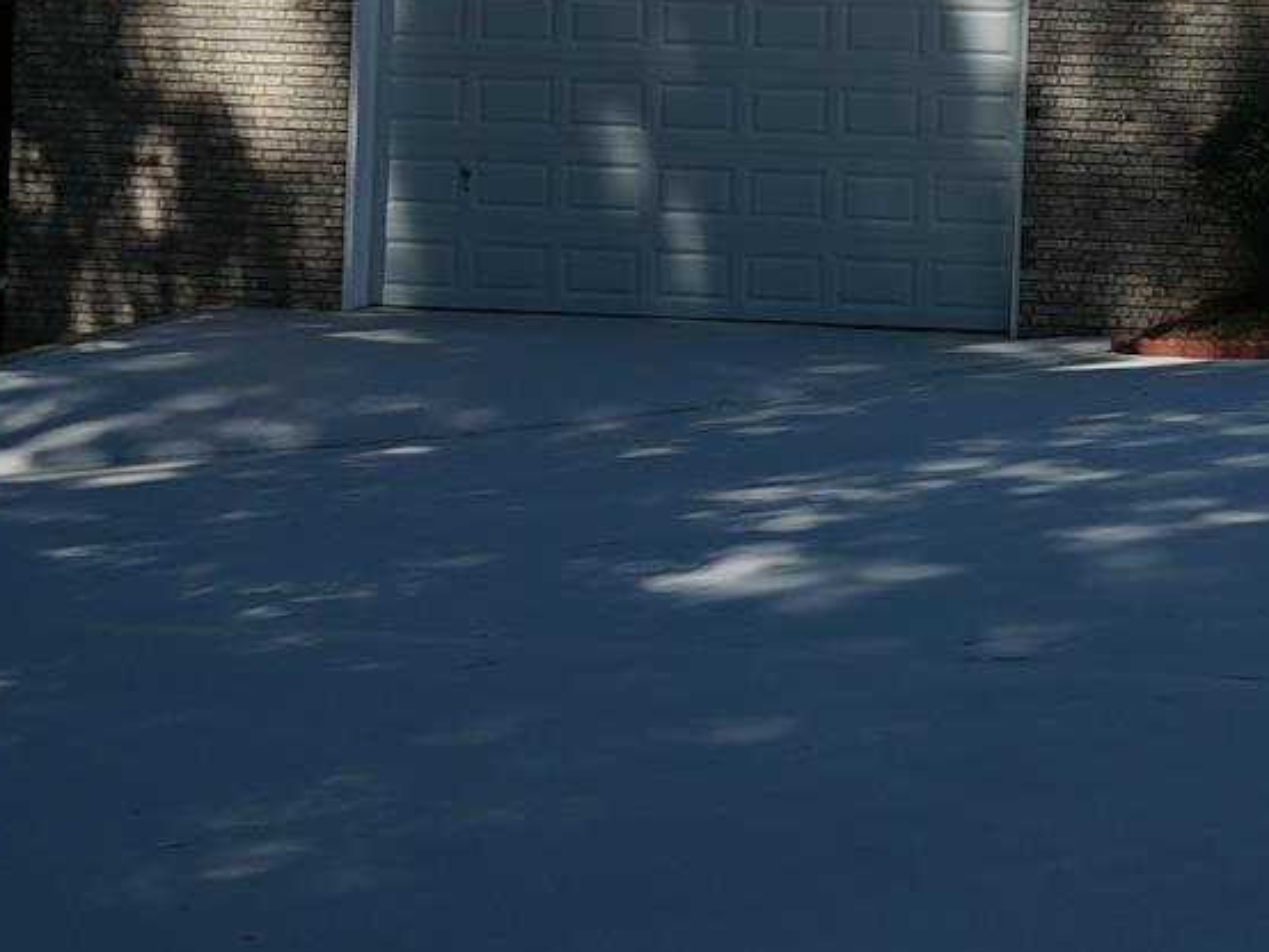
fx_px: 3154
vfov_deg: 16.8
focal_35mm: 86
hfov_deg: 21.9
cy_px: 5
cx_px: 1294
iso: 80
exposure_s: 1/1600
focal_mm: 24.5
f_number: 3.5
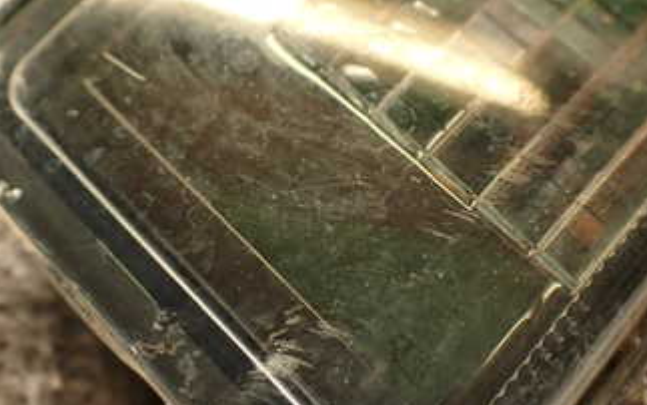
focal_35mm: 63
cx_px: 232
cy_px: 257
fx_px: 1111
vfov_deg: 20.6
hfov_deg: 32.3
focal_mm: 5.79
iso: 200
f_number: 2.4
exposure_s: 1/50
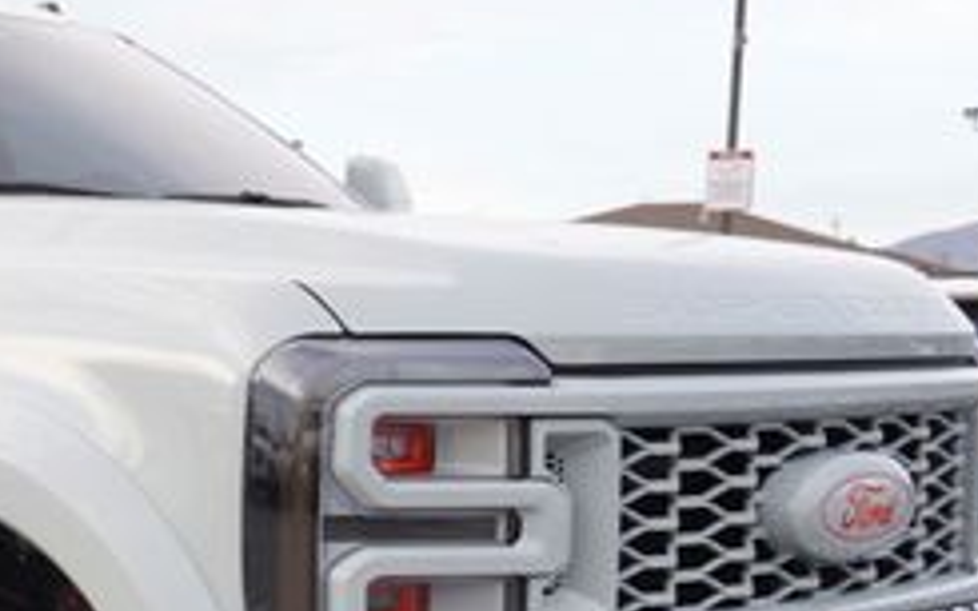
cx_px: -112
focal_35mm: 88
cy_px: 675
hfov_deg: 22.2
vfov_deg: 14.5
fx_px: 2345
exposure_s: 1/60
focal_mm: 22
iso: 100
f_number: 4.5
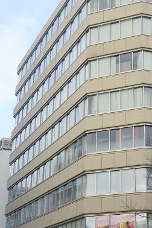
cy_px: 122
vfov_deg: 28.1
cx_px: 120
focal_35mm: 72
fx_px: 456
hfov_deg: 18.8
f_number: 9
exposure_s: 1/250
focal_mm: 34
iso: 400
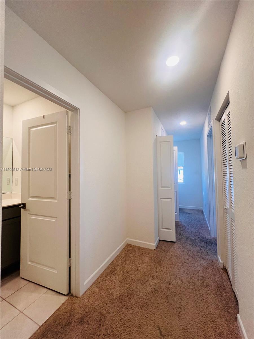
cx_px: 127
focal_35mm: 13
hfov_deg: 89.9
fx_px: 127
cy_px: 170
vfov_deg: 106.2
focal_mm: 1.57
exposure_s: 1/120
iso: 160
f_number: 1.8
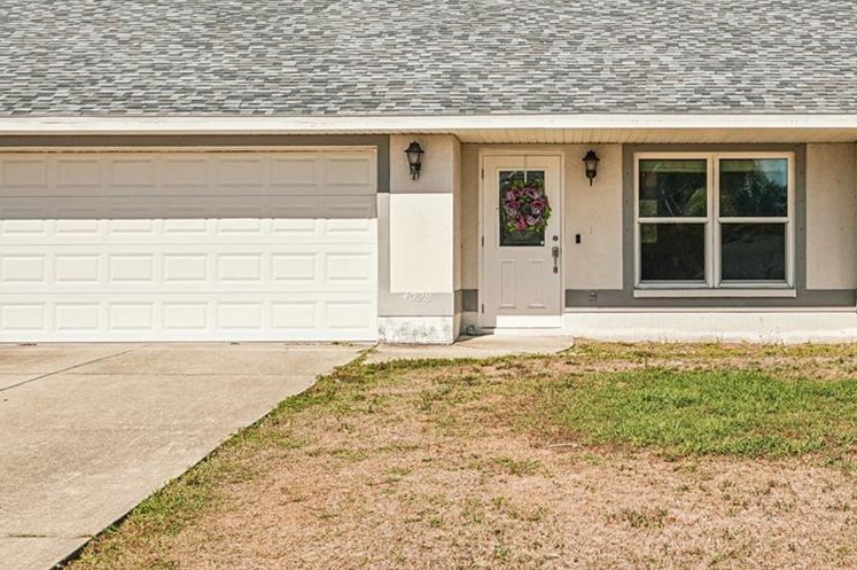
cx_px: 562
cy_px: 241
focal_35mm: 60
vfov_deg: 22.6
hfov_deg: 33.2
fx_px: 1427
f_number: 8
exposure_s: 1/1600
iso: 400
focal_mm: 28
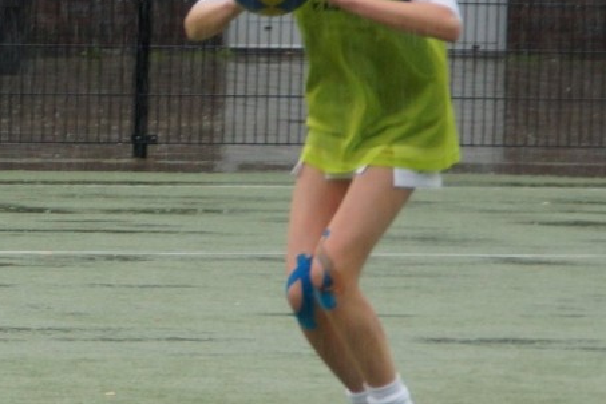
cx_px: -34
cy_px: 126
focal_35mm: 381
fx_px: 6413
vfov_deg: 3.6
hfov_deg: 5.4
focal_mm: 100
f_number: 5.6
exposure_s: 1/200
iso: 500
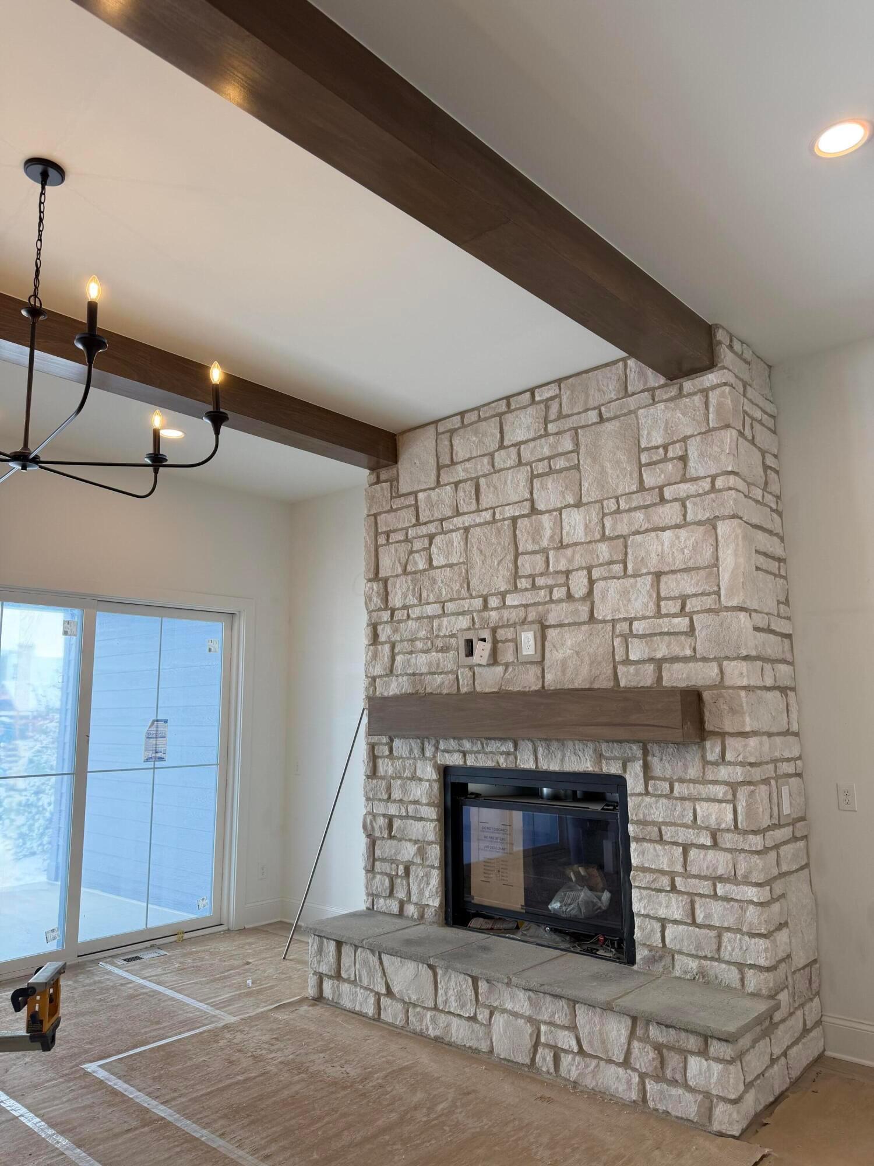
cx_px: 437
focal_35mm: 24
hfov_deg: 56.8
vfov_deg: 71.6
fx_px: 808
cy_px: 583
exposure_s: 1/173
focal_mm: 6.76
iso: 80
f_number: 1.78
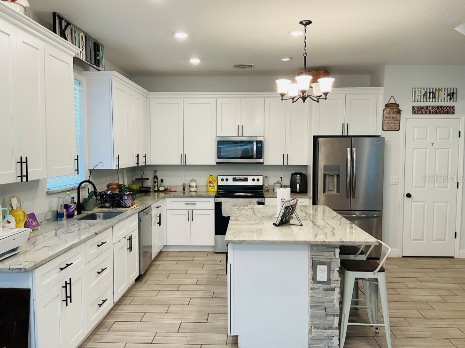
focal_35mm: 30
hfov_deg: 60.0
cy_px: 178
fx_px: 403
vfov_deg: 46.8
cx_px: 225
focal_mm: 3
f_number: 1.8
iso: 32
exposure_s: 1/60
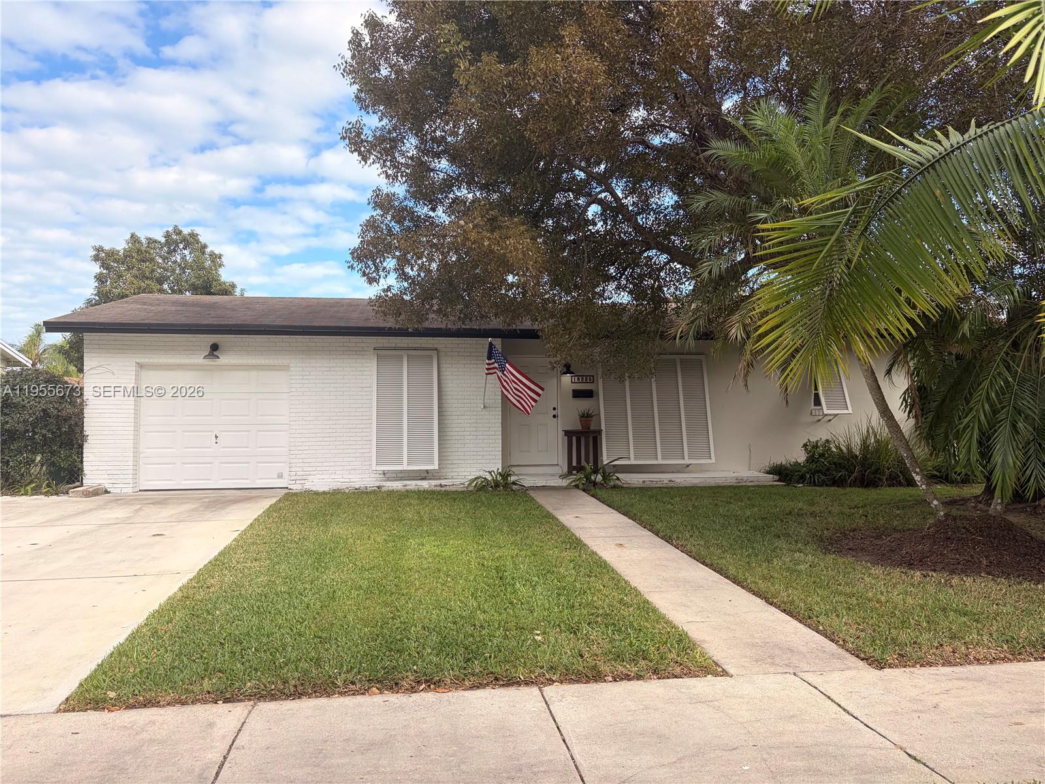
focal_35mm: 26
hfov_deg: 67.3
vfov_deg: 53.1
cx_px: 522
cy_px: 392
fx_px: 785
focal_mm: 5.96
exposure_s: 1/1517
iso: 50
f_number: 1.6
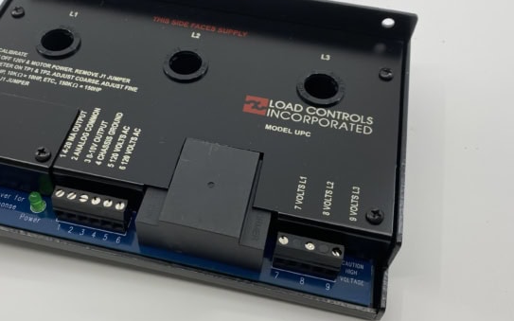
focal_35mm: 39
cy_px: 167
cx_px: 212
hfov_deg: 50.2
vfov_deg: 32.7
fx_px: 546
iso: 32
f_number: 1.8
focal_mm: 4.2
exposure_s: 1/307
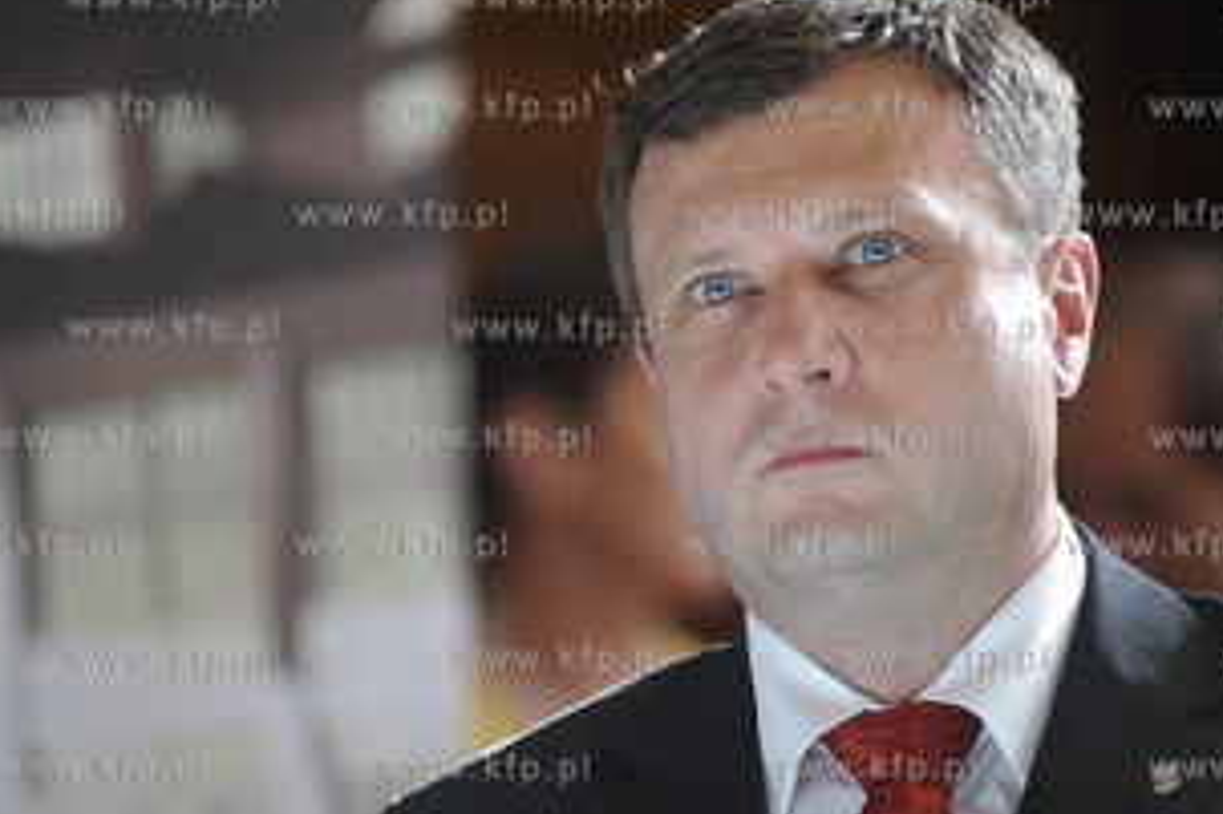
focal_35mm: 265
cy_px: 381
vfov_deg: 5.2
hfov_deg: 7.8
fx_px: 8997
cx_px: 701
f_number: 3.5
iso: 800
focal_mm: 200
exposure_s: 1/200
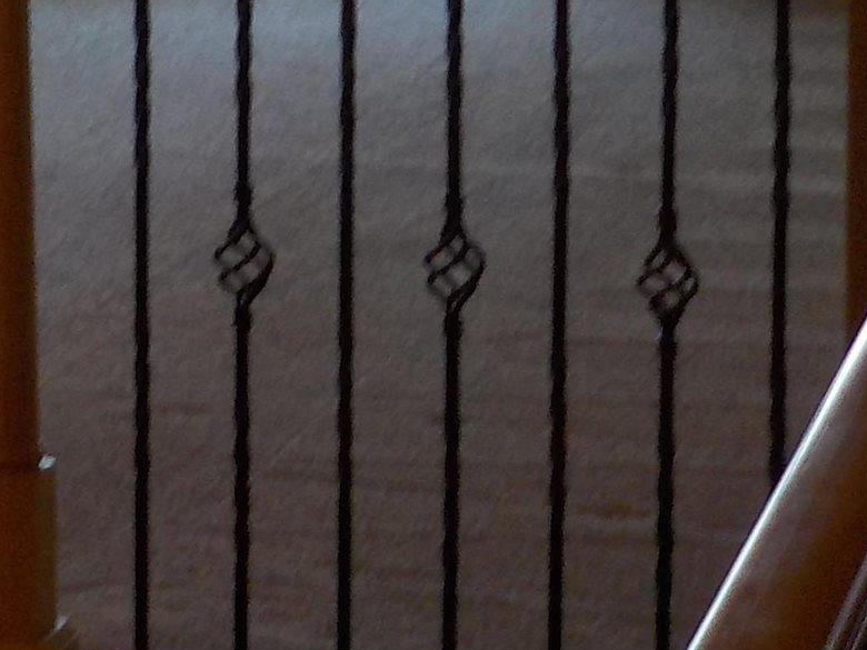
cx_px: -747
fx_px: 4634
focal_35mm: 185
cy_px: -410
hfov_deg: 10.0
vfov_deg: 7.8
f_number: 4.2
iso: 125
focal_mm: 6.4
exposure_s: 1/60
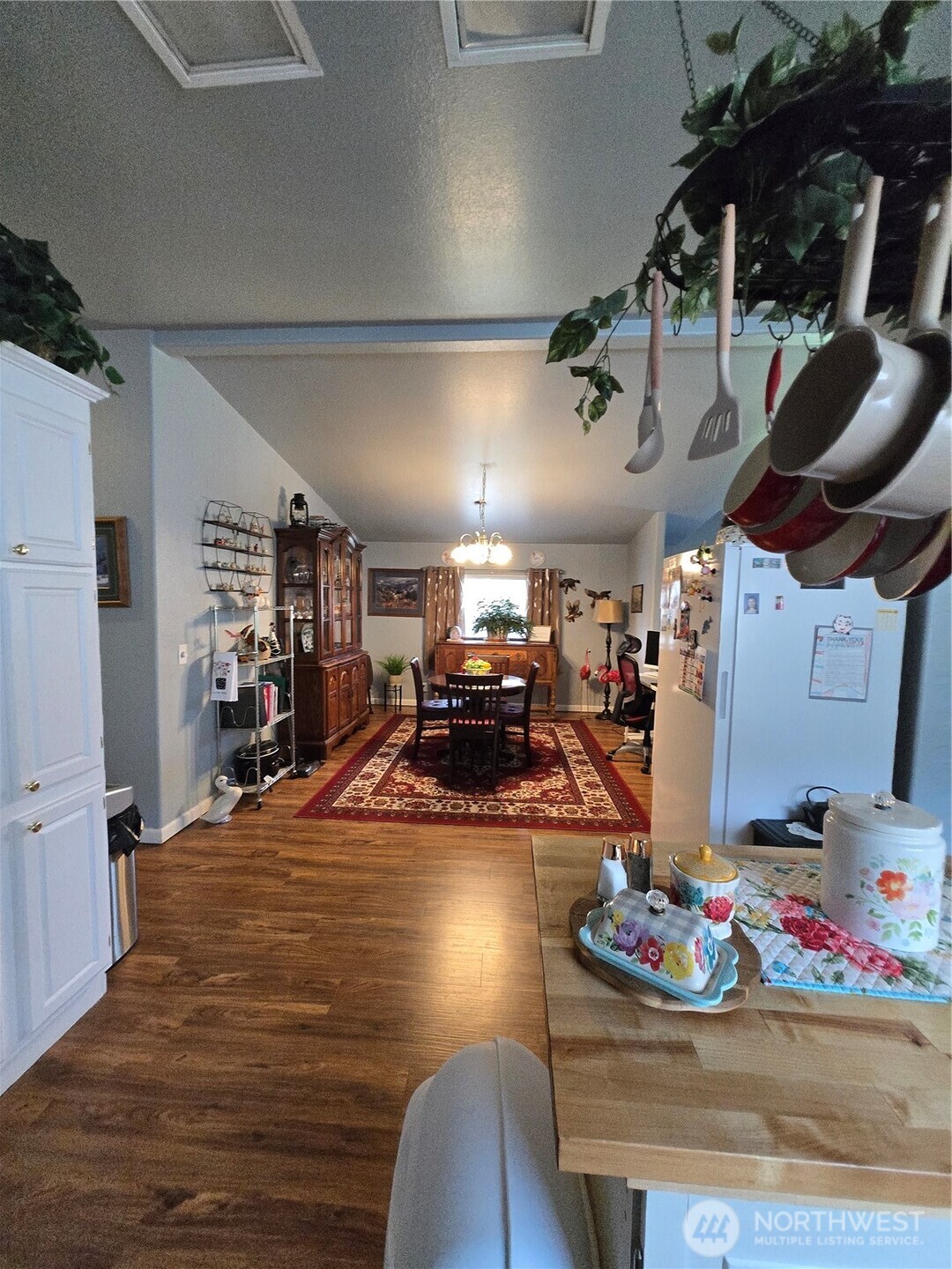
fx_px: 477
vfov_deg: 106.2
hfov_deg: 89.9
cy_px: 634
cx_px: 476
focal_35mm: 13
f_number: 2.2
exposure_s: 1/61
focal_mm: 1.7
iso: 640
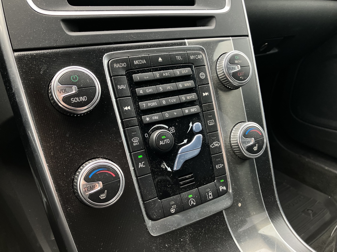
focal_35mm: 28
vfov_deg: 49.7
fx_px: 273
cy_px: 126
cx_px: 168
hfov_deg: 63.4
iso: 80
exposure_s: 1/121
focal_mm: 3.99
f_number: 1.8
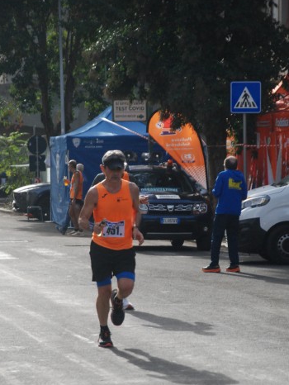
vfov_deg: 10.6
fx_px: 2069
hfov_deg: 8.0
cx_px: 159
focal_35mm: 186
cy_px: 239
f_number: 5.6
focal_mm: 100
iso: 1000
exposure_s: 1/1250
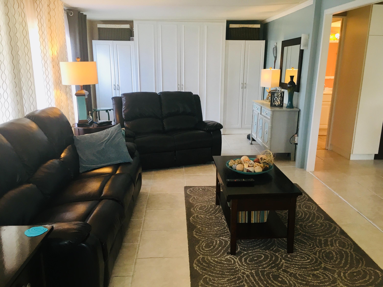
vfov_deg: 48.2
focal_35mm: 29
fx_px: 321
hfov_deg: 61.7
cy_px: 144
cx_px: 192
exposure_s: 1/30
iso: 64
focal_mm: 4.15
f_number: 2.2
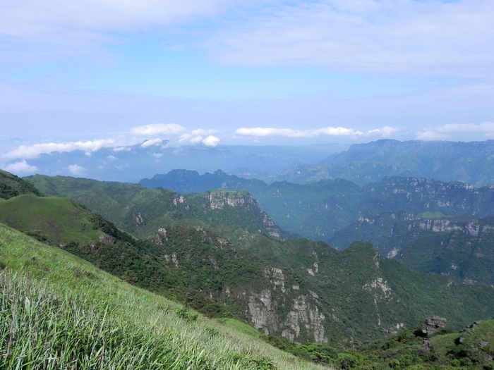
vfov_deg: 48.2
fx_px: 414
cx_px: 247
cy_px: 185
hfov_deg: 61.7
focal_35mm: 29
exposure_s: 1/353
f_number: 7.1
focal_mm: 5.2
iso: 160
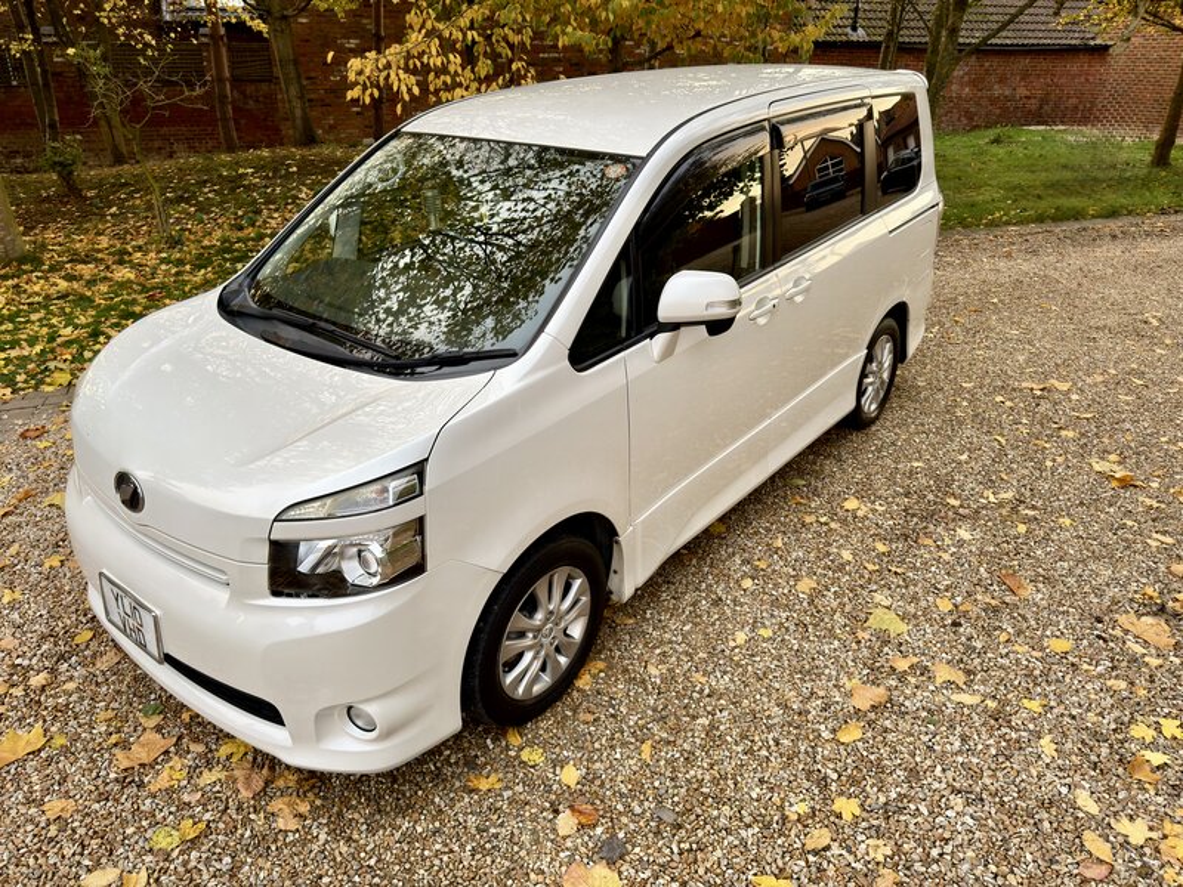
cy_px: 444
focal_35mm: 24
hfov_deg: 71.6
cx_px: 592
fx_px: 820
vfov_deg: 56.8
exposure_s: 1/60
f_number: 1.78
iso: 125
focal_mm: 6.76
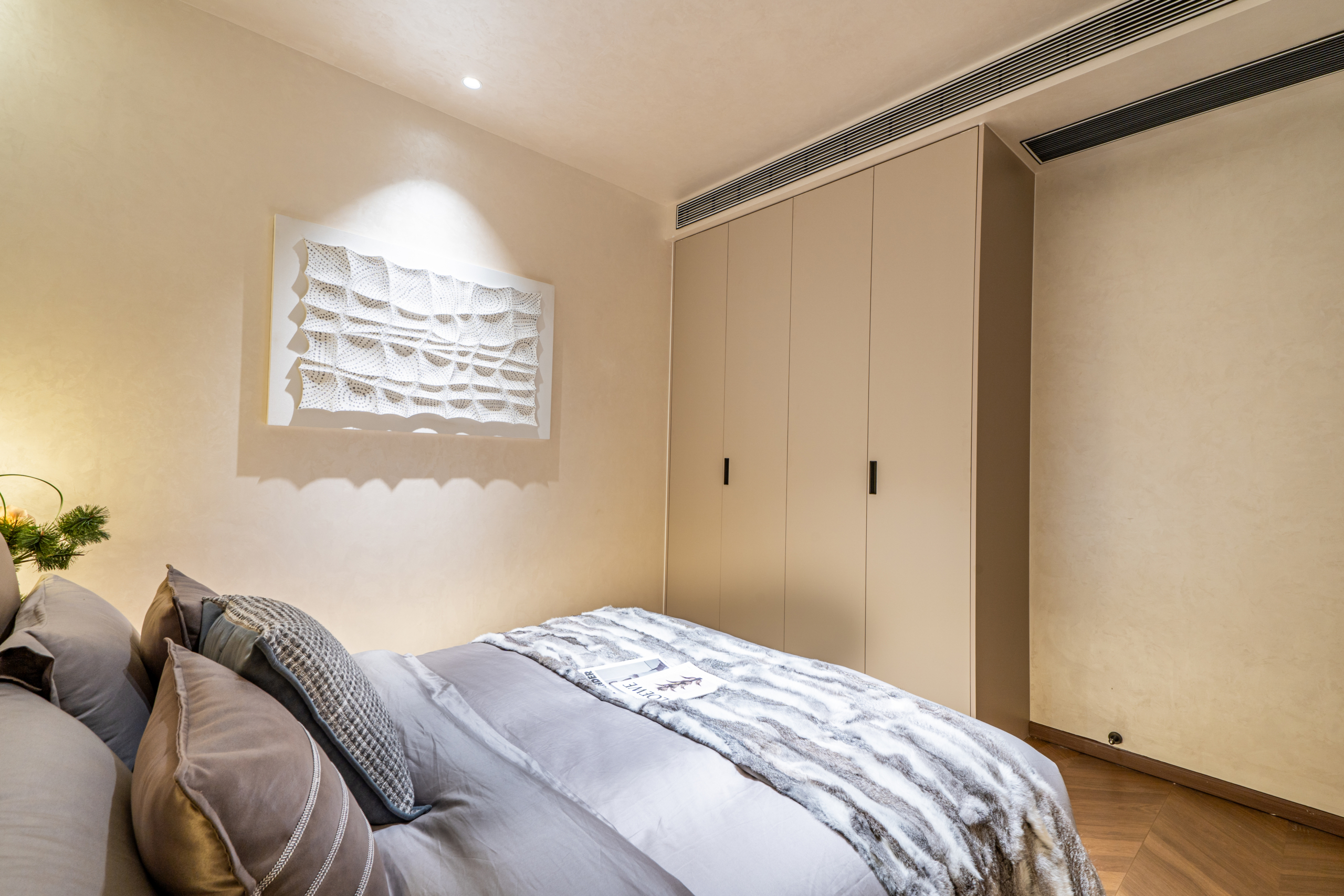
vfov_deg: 73.8
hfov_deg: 96.7
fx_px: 597
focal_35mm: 16
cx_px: 672
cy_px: 448
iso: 100
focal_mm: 16
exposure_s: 1.3
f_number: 11
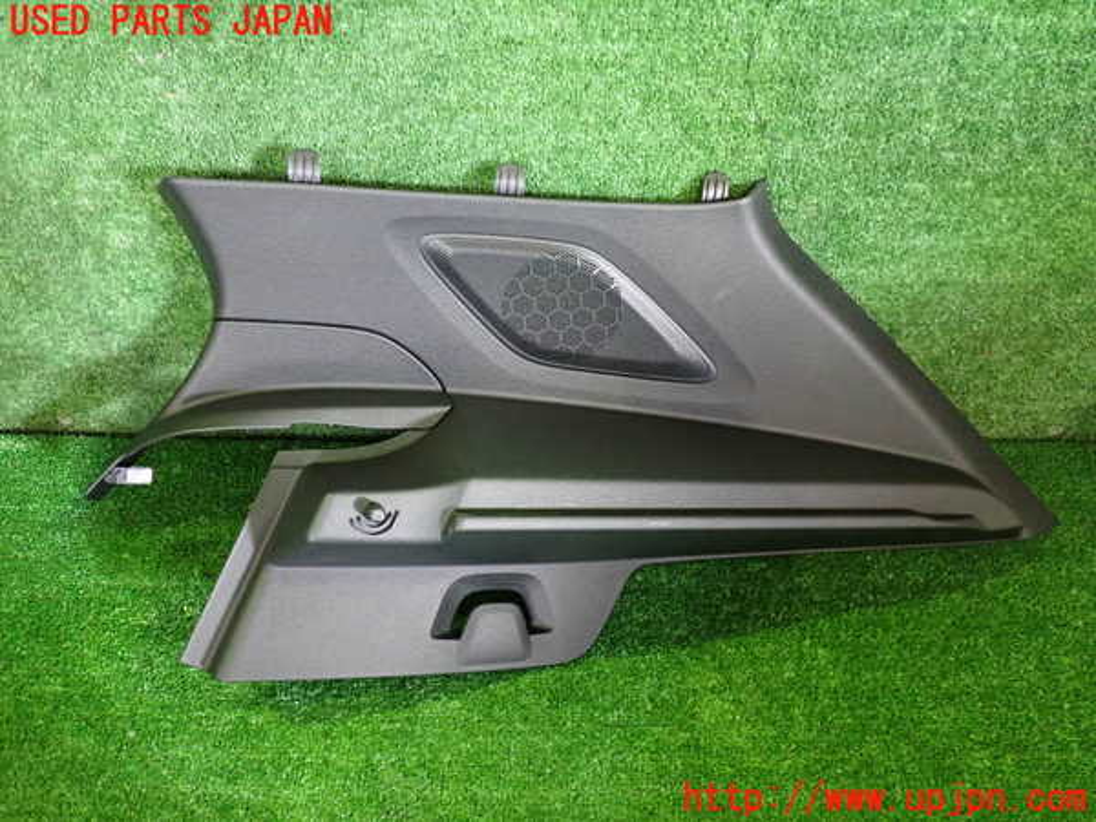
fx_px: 950
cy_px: 411
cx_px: 548
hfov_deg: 60.0
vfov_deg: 46.8
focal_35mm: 30
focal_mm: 5.4
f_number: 2.3
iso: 800
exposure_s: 1/25
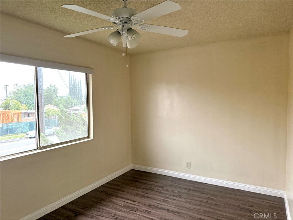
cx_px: 146
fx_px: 203
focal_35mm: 24
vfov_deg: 56.8
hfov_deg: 71.6
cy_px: 110
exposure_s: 1/60
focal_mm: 6.76
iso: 800
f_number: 1.78
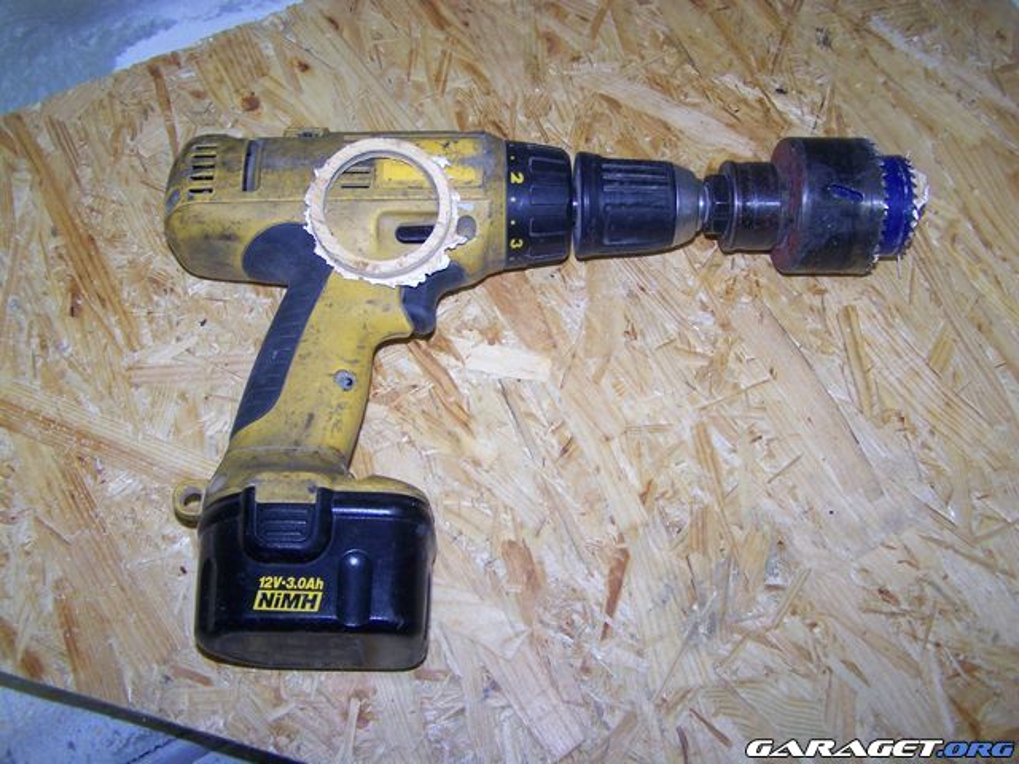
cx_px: 510
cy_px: 382
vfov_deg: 37.7
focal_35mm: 38
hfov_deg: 49.0
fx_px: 1119
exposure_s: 1/60
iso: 80
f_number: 2.8
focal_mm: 6.3
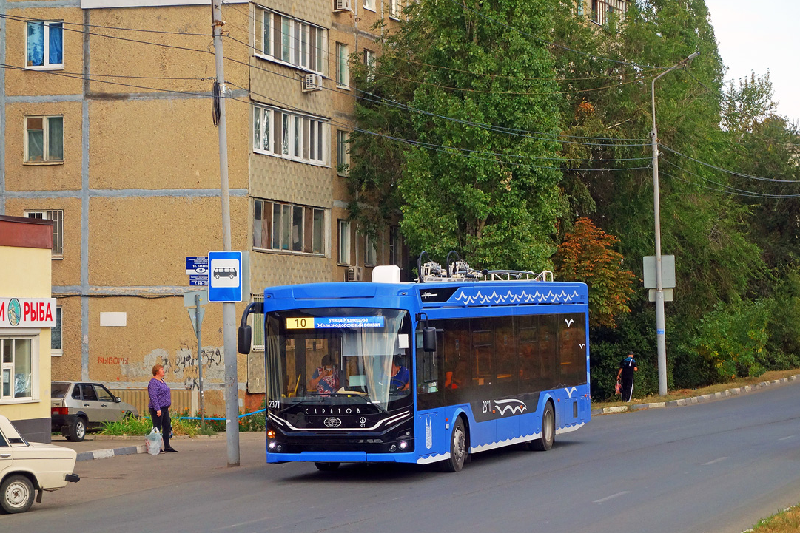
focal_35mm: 111
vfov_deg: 12.3
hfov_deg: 18.4
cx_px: 366
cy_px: 257
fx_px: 2467
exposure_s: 1/500
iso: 250
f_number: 4.9
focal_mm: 37.1
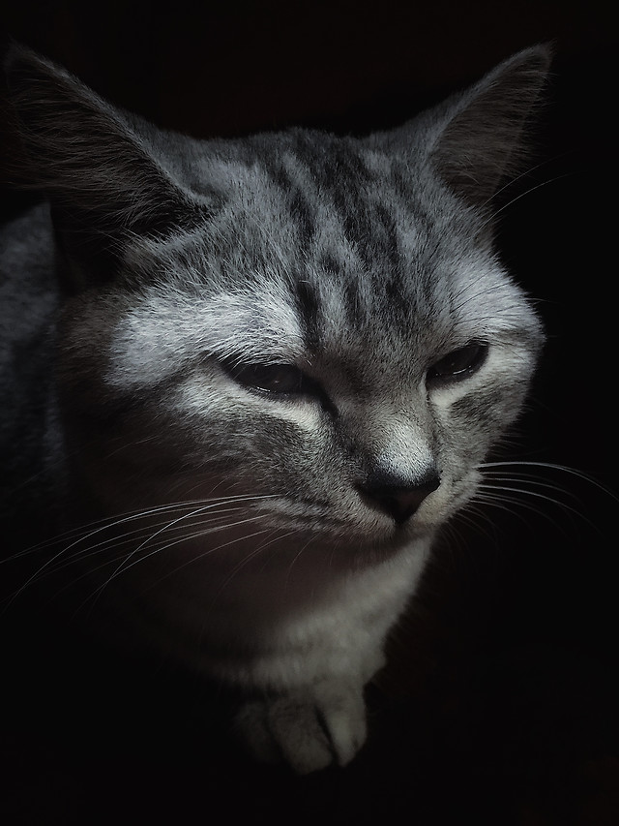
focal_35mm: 29
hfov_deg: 48.2
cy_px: 413
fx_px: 691
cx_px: 310
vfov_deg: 61.7
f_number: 2.2
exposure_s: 1/4
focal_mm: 4.15
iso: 160
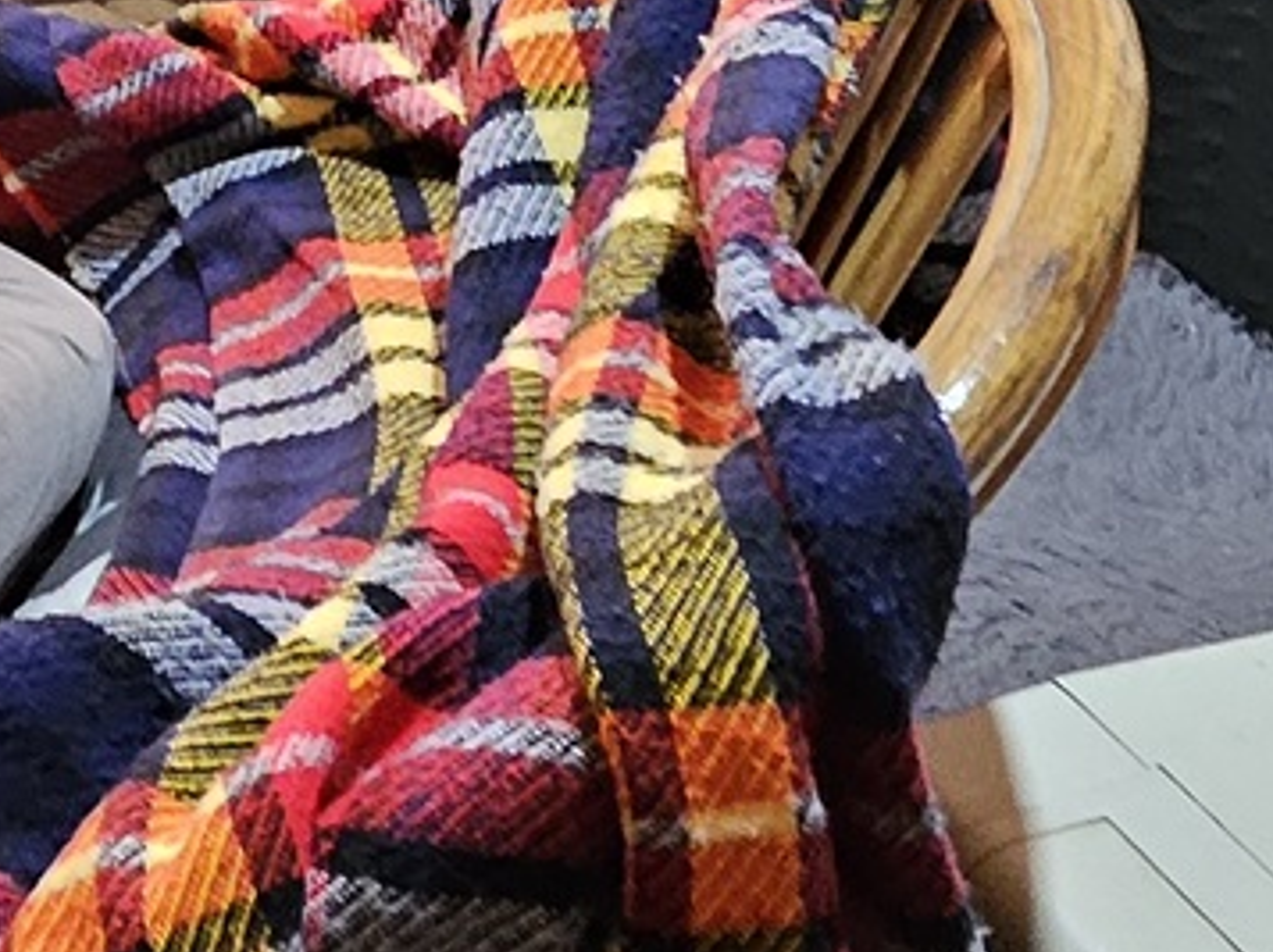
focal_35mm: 70
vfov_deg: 18.4
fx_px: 2572
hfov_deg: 24.2
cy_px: -510
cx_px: -399
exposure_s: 1/33
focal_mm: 1.74
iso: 320
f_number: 2.2
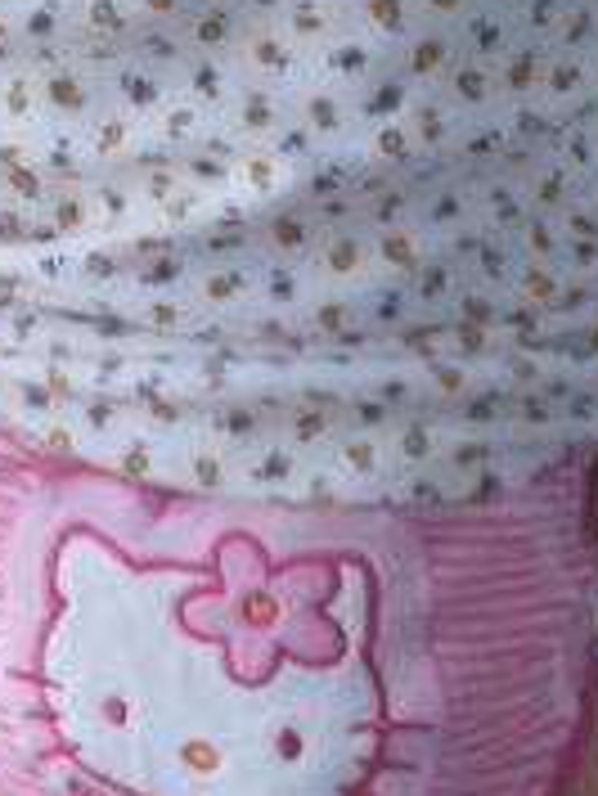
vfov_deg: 18.7
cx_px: 153
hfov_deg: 14.1
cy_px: 373
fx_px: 2416
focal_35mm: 105
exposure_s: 1/20
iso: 118
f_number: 2.8
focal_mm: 4.82
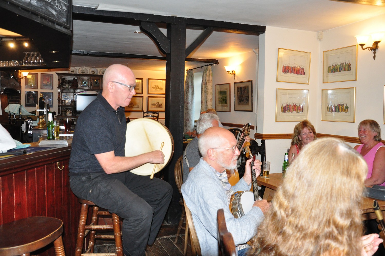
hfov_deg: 59.6
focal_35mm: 32
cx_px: 192
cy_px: 128
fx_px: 336
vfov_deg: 41.6
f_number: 6.3
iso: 1600
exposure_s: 1/60
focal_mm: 21
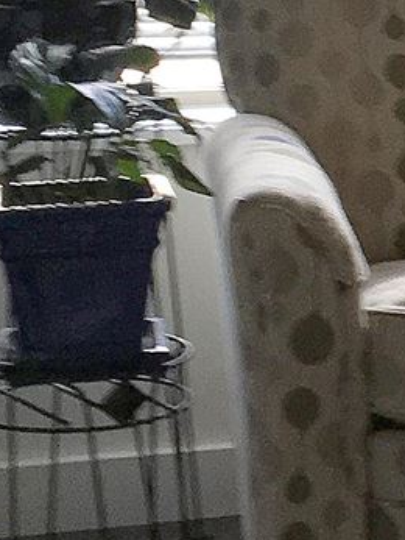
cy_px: -78
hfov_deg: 7.1
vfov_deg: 10.1
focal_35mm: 193
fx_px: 3007
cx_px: 1062
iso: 32
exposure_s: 1/60
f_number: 2.2
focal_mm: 4.15
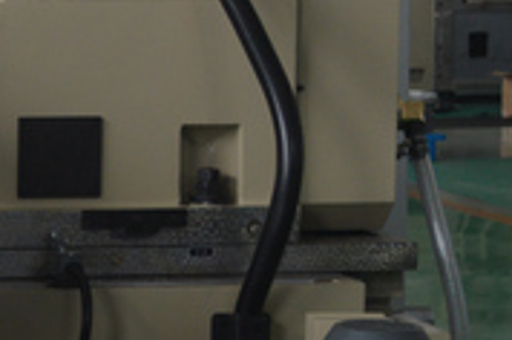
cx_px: -452
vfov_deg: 6.0
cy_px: 303
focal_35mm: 229
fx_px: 3251
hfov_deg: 8.6
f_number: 5
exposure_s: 1/100
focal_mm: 34
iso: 400
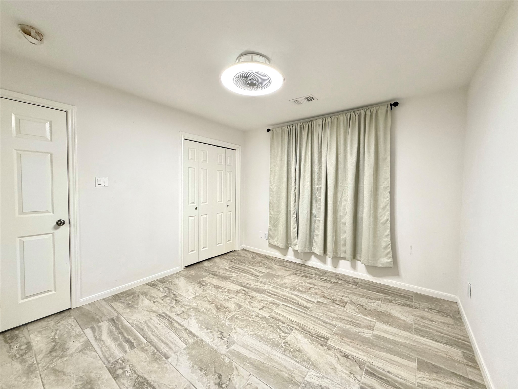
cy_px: 194
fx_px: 209
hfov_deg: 102.1
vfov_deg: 85.7
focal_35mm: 14
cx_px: 259
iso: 250
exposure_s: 1/60
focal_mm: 2.22
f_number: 2.2
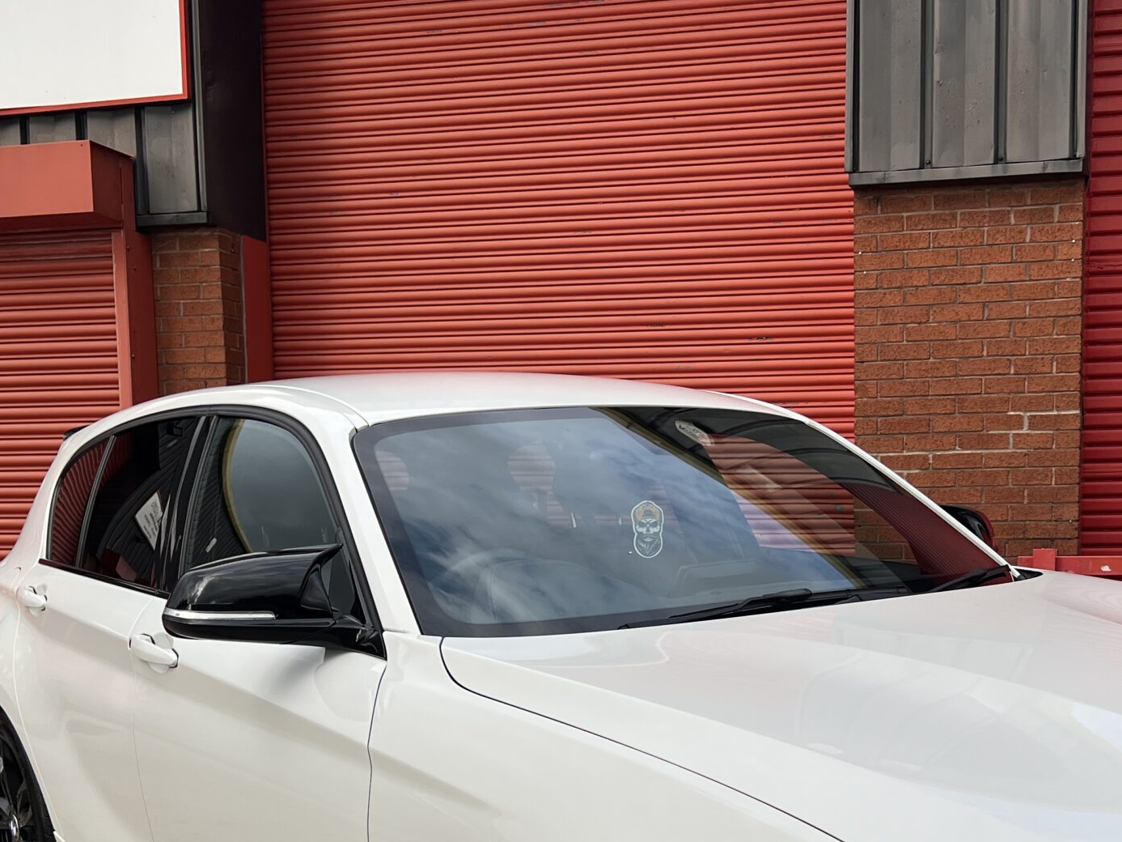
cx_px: 769
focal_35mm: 48
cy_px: 751
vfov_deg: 29.1
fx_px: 1556
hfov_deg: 39.1
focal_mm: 5.7
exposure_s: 1/1009
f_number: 1.5
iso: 50
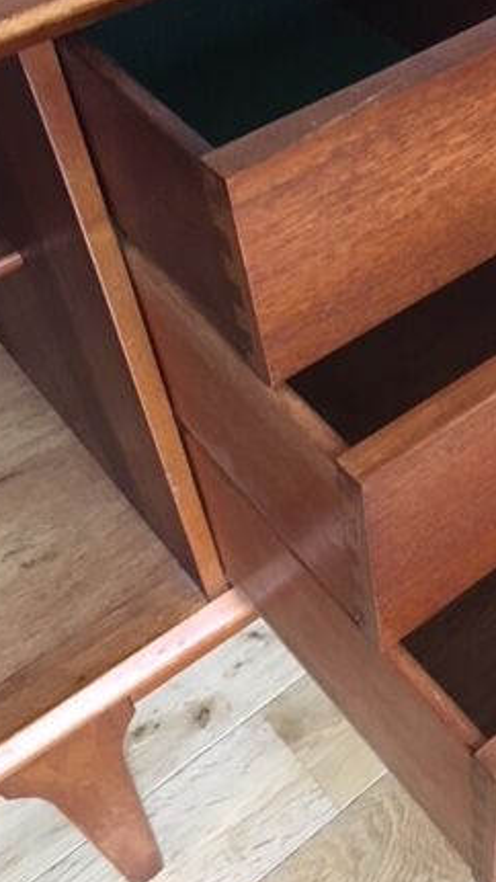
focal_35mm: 47
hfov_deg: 24.6
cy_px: 382
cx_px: 463
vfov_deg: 43.6
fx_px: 1098
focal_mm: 4.15
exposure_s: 1/17
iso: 320
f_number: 2.2
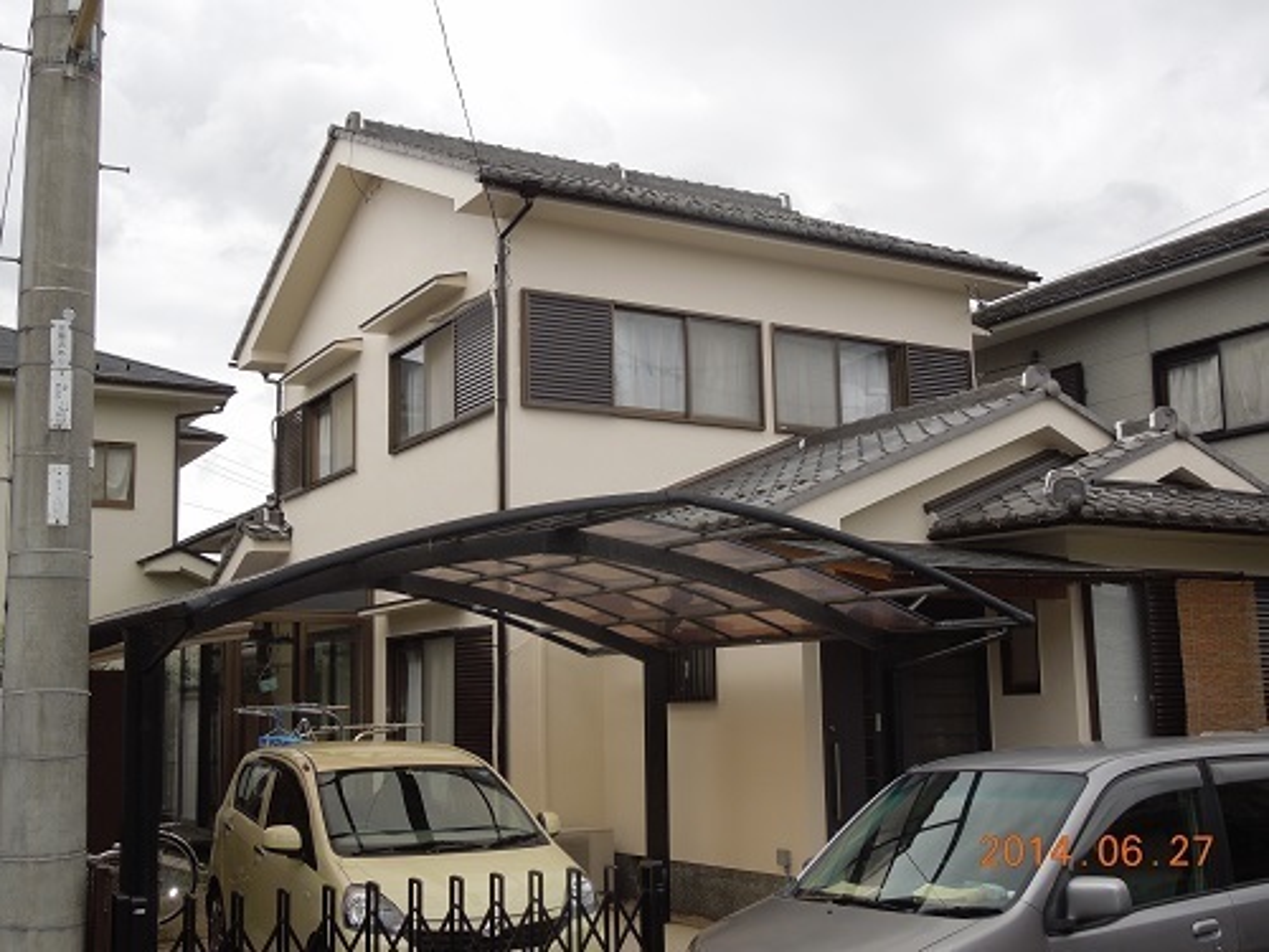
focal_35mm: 39
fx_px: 1430
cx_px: 634
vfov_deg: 36.8
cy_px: 476
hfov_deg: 47.9
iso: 100
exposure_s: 1/800
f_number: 3.8
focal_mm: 7
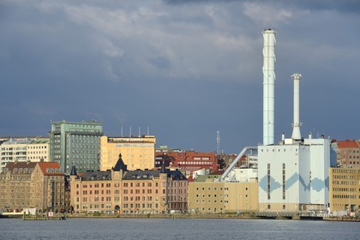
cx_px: 180
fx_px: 1750
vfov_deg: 7.8
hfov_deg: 11.7
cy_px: 120
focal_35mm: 175
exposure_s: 1/500
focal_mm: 175
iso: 200
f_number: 11
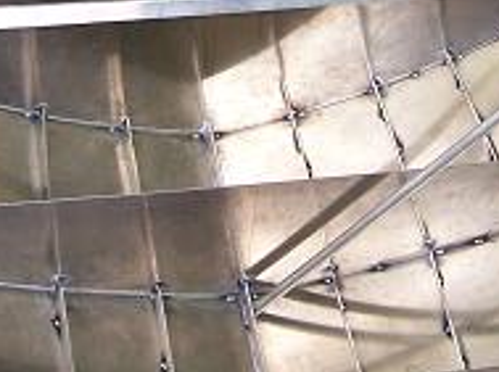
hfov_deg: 18.9
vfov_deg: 13.9
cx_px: 288
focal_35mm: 104
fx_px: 1496
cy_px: -41
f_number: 2.8
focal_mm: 6.3
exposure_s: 1/60
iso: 140
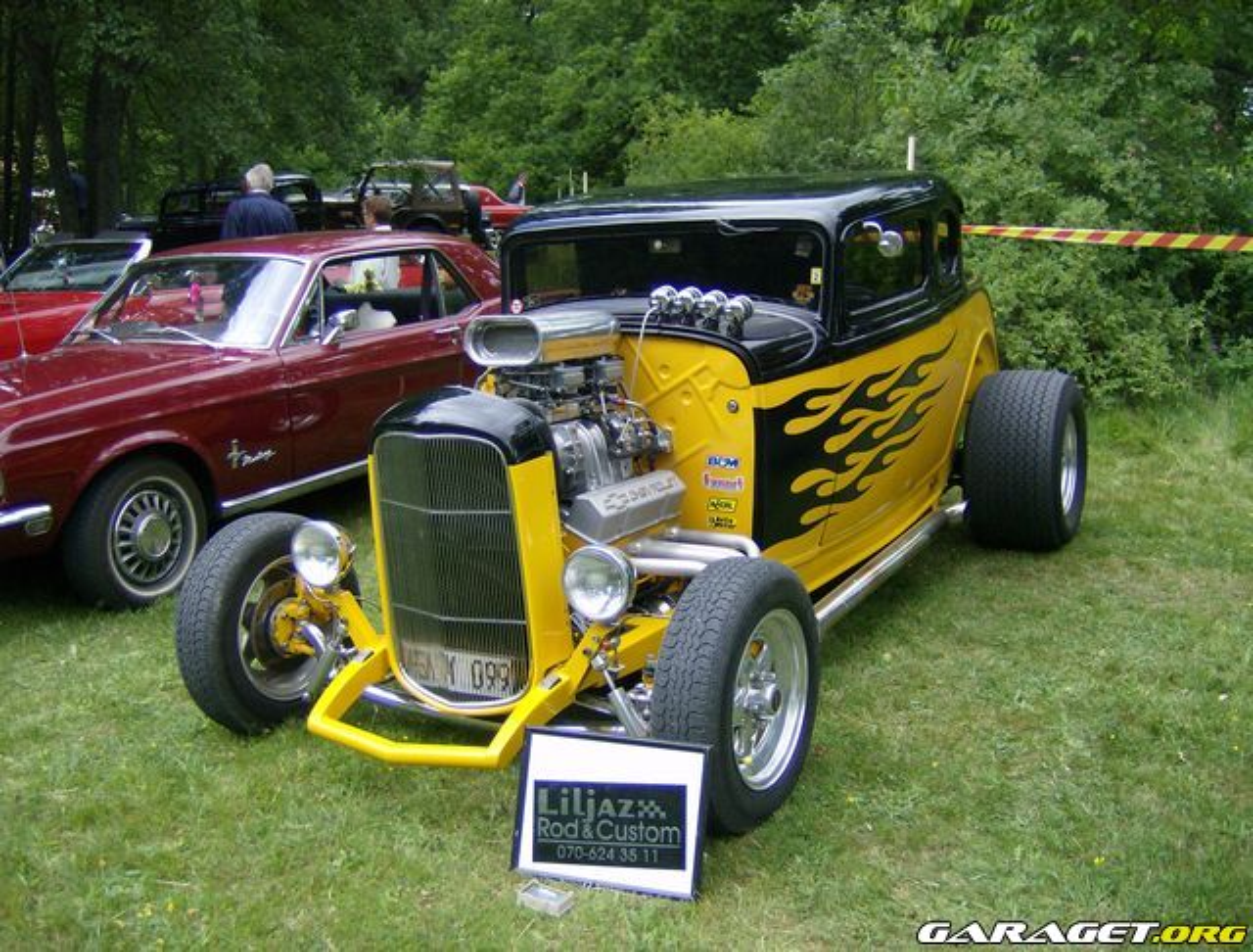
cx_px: 626
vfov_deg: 39.9
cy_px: 476
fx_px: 1309
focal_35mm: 36
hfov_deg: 51.2
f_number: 2.8
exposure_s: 1/298
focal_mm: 6
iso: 100
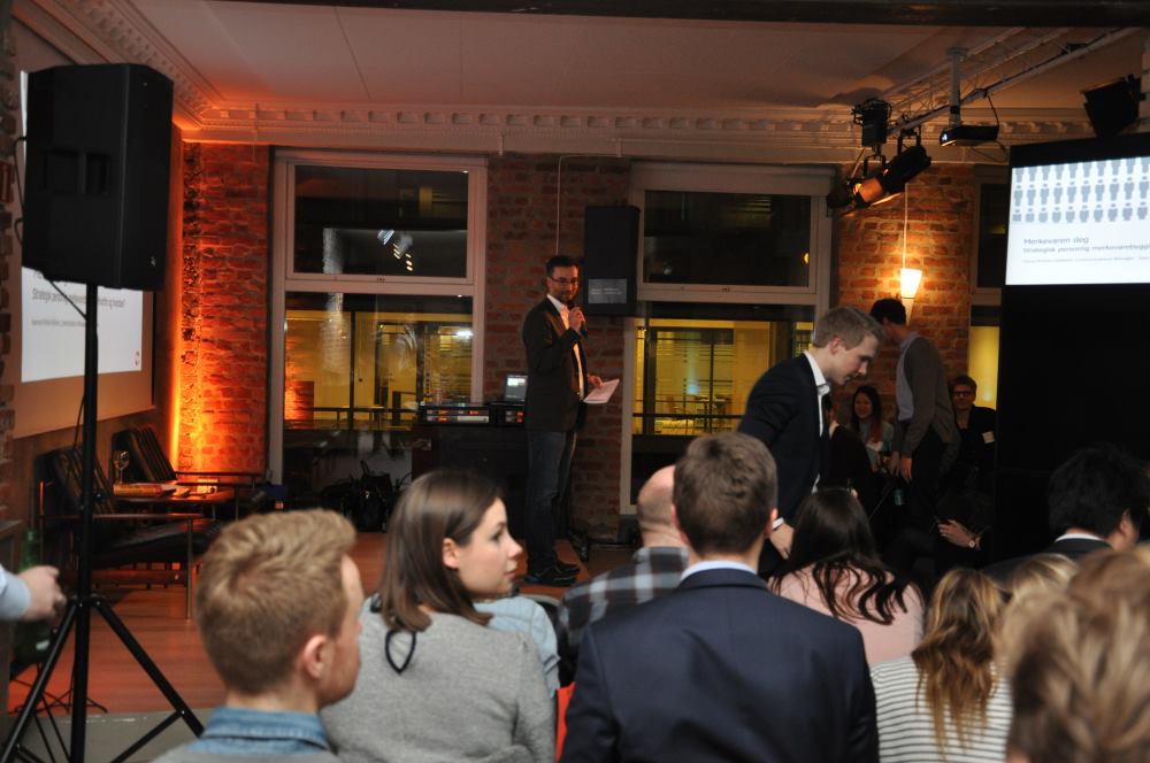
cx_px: 575
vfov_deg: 29.8
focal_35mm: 45
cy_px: 382
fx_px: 1436
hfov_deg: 43.7
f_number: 4.2
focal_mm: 30
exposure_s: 1/60
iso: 800
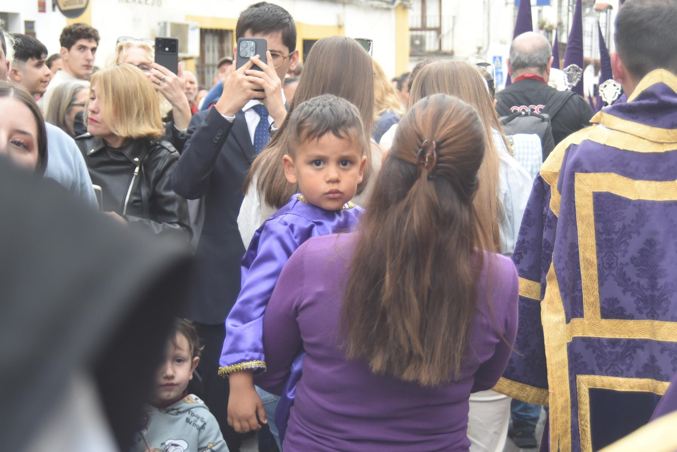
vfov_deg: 23.4
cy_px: 226
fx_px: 1091
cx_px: 338
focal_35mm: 58
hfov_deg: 34.5
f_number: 5.6
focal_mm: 58
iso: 1250
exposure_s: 1/320
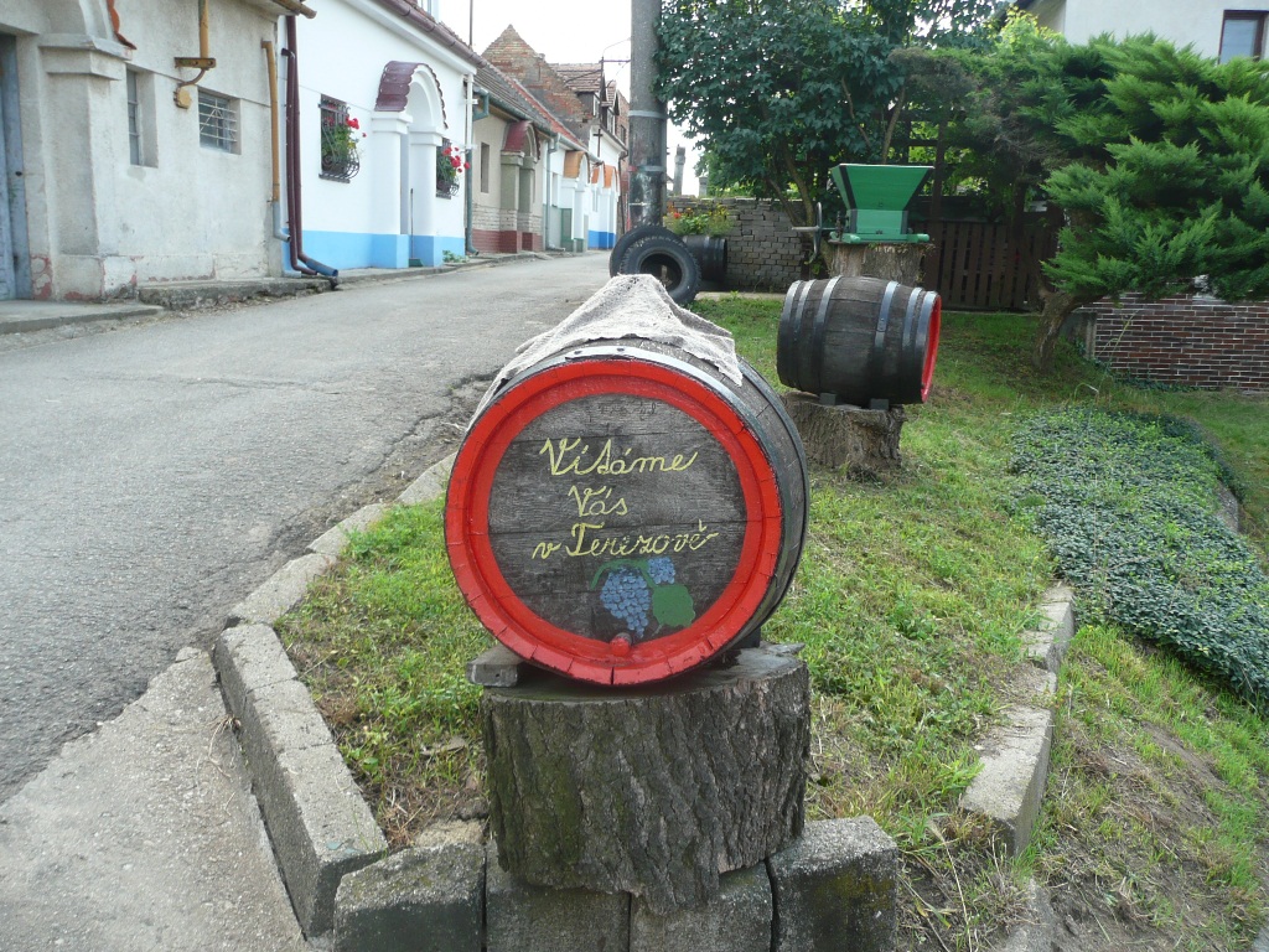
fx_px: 1026
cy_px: 476
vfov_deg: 49.7
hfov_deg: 63.4
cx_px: 634
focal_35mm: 28
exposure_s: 1/160
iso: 100
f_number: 3.3
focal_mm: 4.6
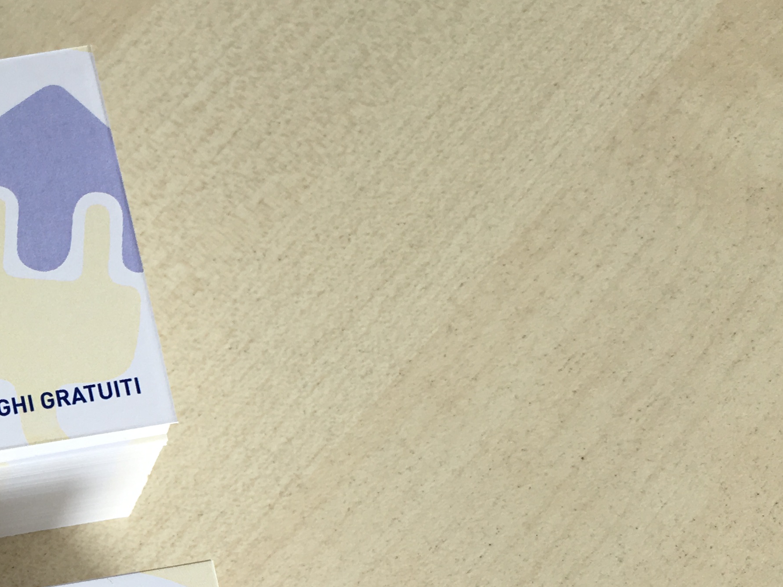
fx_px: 1470
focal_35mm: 65
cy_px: 570
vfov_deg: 21.9
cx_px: -88
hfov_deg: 27.2
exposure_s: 1/127
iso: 25
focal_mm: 4.15
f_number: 2.2
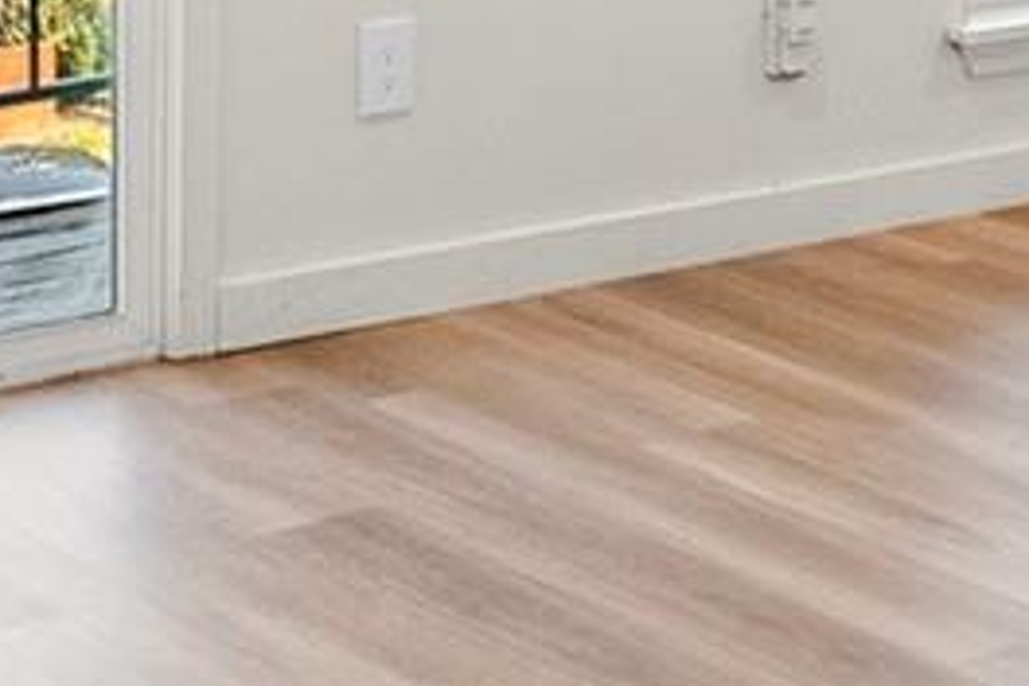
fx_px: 3544
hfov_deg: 16.0
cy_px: -711
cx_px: 1134
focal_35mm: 124
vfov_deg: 10.2
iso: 800
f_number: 4.5
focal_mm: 16
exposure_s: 1/6
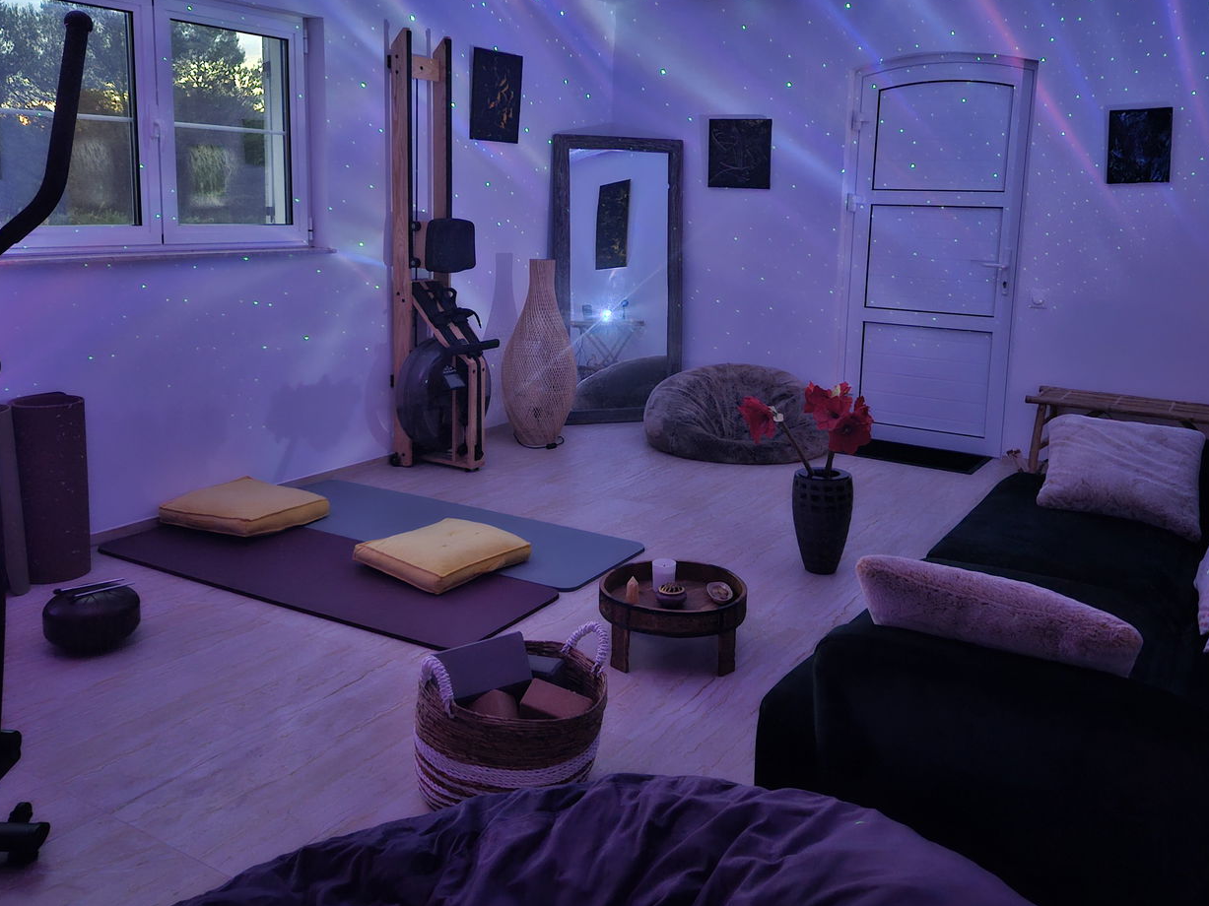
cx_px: 655
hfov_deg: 59.9
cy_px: 349
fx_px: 1048
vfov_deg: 46.4
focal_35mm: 30
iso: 1000
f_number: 1.8
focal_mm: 5.4
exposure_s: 1/17
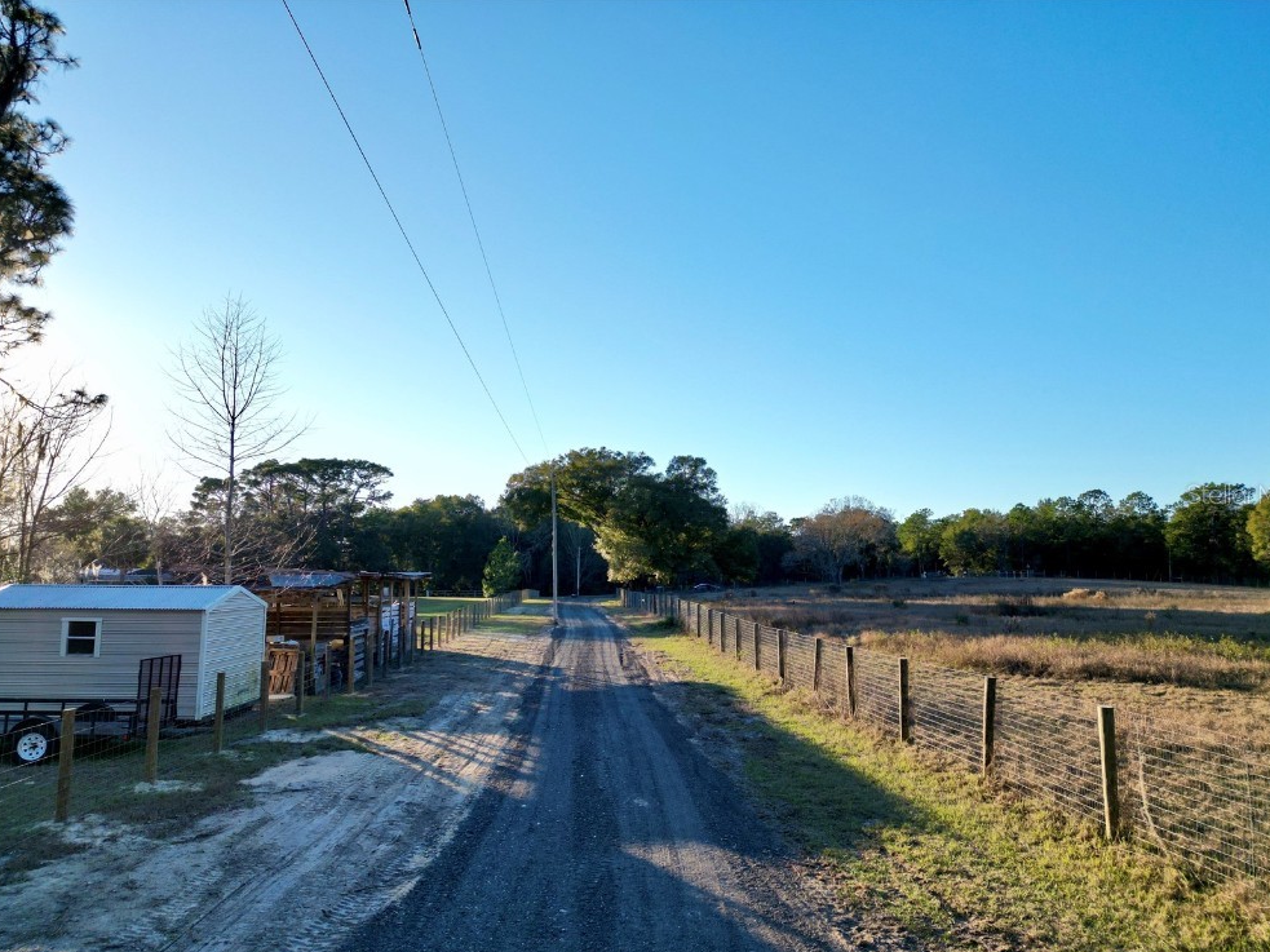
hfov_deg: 69.4
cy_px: 493
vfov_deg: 54.9
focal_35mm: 25
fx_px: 917
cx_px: 647
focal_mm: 6.72
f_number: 1.7
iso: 100
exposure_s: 1/1600
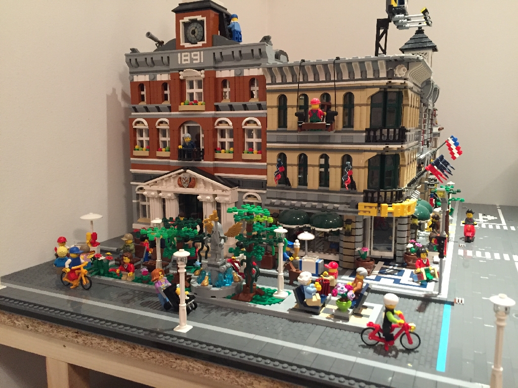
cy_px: 194
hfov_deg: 61.7
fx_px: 434
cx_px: 259
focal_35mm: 29
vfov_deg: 48.2
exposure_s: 1/25
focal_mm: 4.15
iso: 250
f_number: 2.2
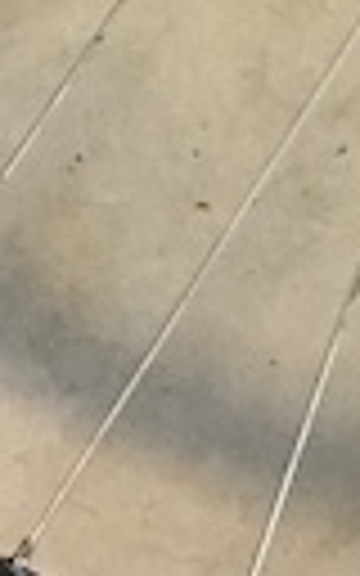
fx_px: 3014
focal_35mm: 192
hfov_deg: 6.8
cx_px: 513
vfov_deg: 10.4
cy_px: -374
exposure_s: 1/30
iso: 200
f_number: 2.2
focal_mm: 4.15
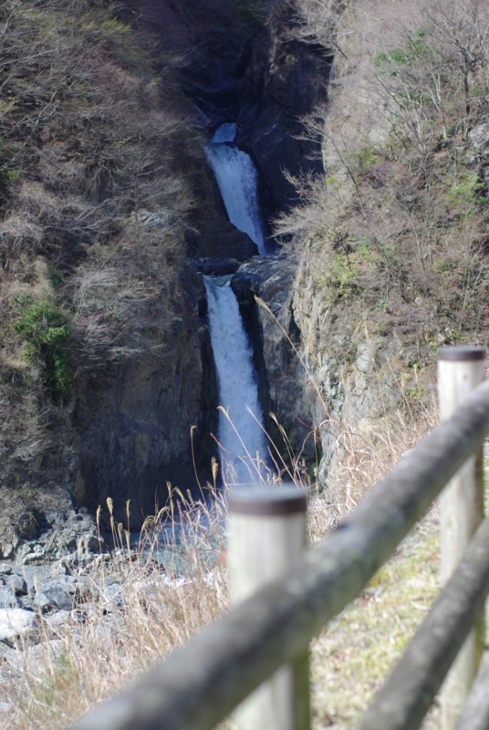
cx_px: 244
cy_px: 365
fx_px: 1523
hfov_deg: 18.2
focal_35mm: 75
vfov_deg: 27.0
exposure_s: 1/500
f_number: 3.5
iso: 100
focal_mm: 50
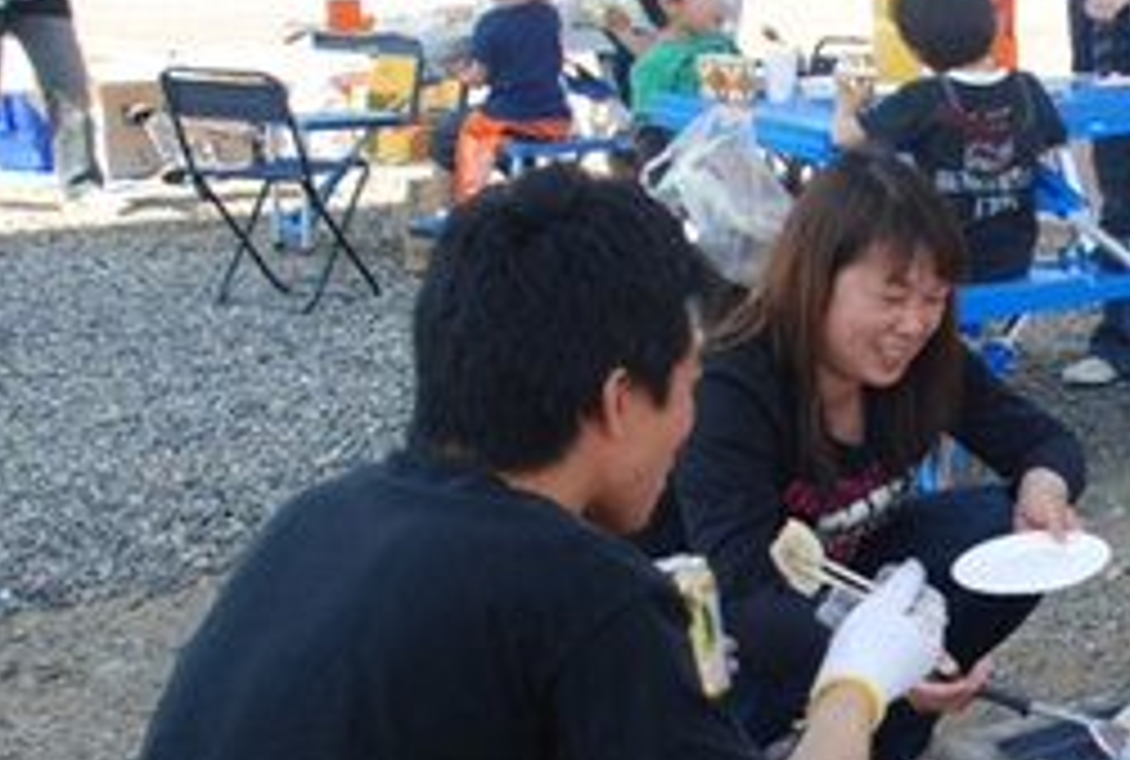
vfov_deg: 16.3
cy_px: 533
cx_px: 1351
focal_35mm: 84
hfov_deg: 22.3
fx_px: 2645
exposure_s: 1/125
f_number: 5.6
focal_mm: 22
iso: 100
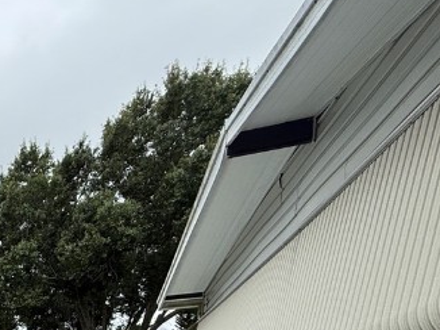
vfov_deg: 26.4
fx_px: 559
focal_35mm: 44
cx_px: -242
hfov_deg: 27.3
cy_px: 458
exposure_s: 1/717
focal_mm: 2.22
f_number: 2.2
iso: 50
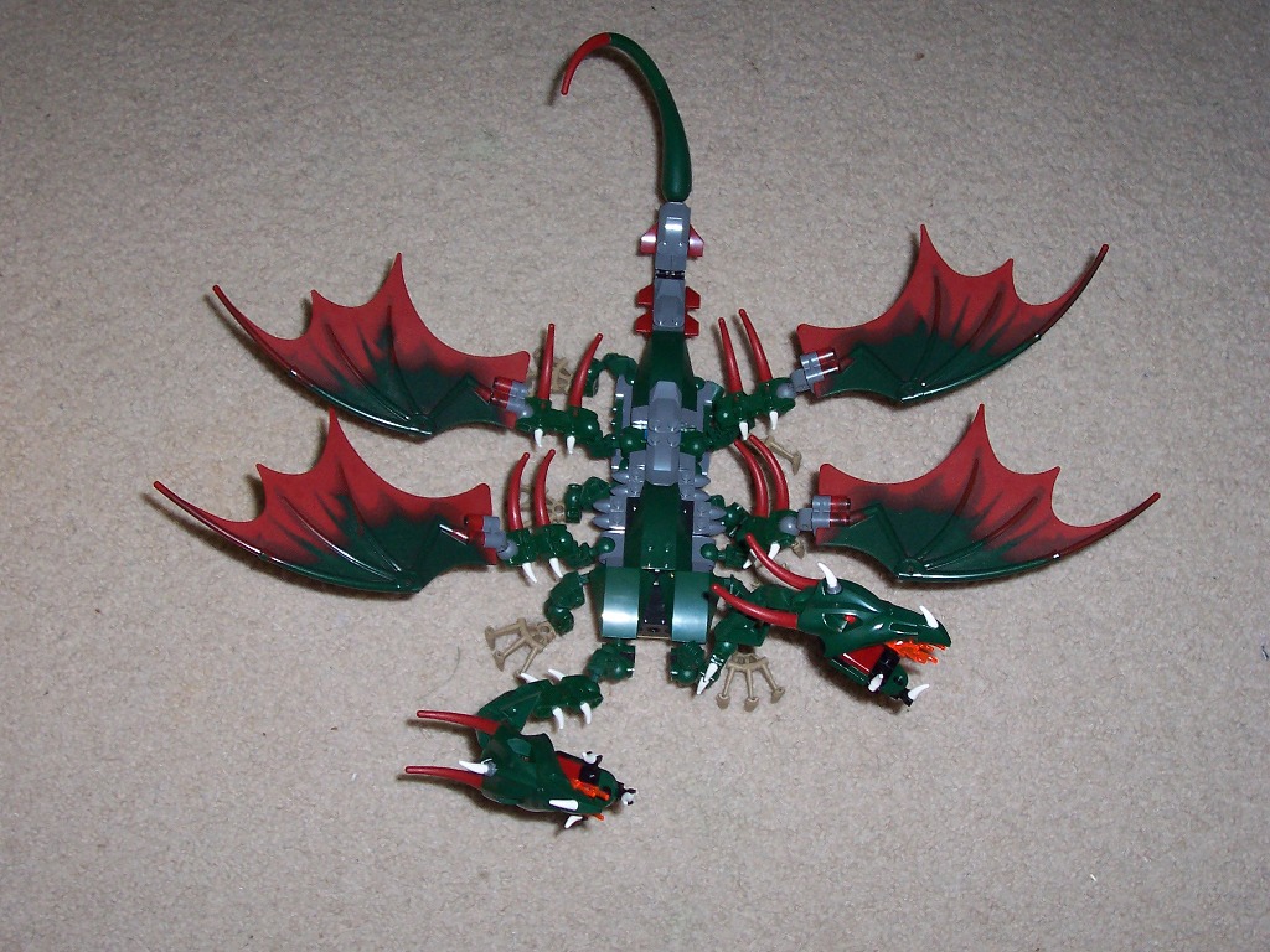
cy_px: 476
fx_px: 1688
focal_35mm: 46
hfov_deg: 41.2
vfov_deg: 31.5
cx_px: 635
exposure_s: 1/60
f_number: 3
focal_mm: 7
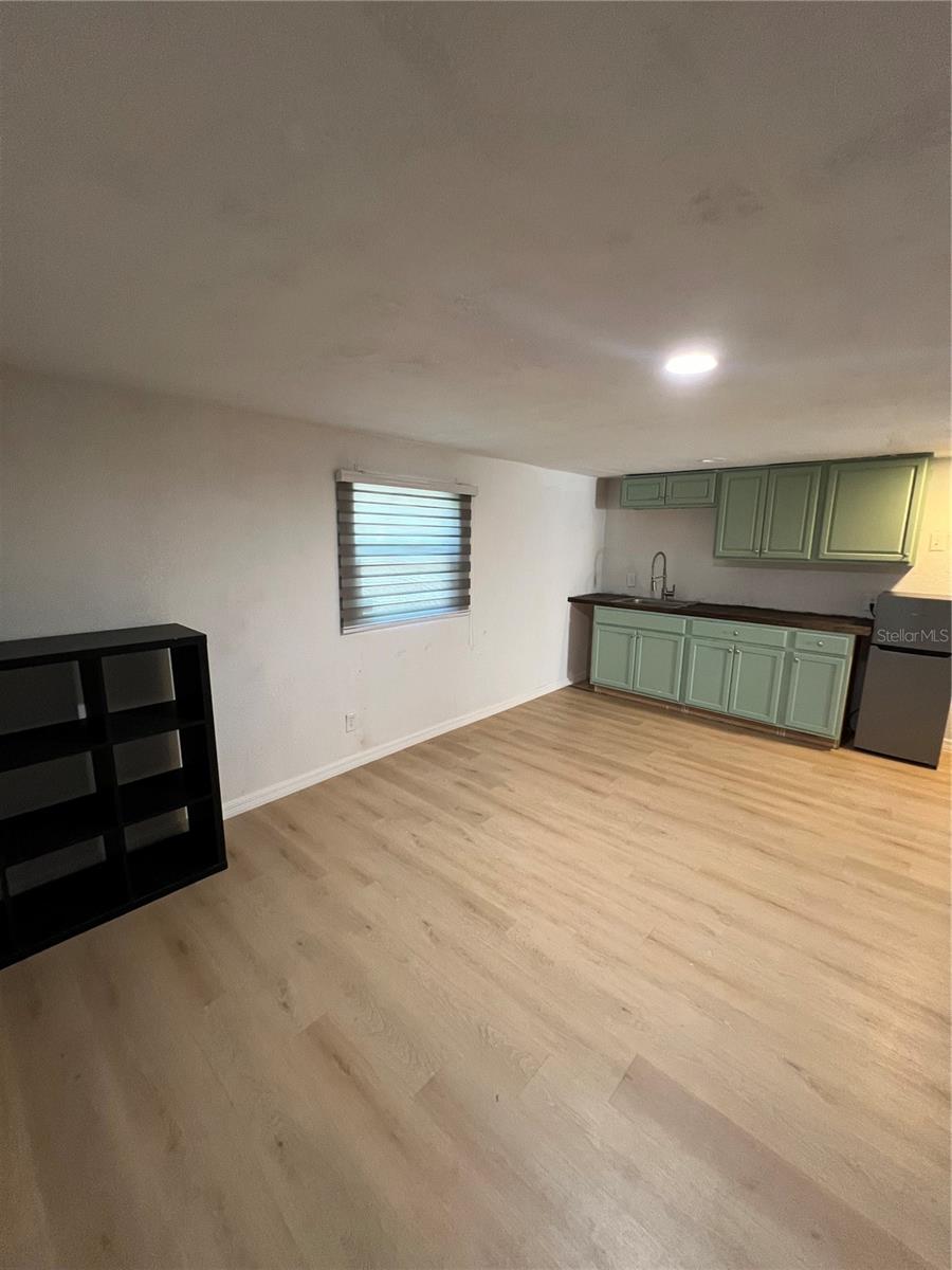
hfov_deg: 89.9
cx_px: 476
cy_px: 635
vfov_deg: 106.2
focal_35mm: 13
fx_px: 477
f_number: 1.8
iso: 250
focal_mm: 1.57
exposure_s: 1/60
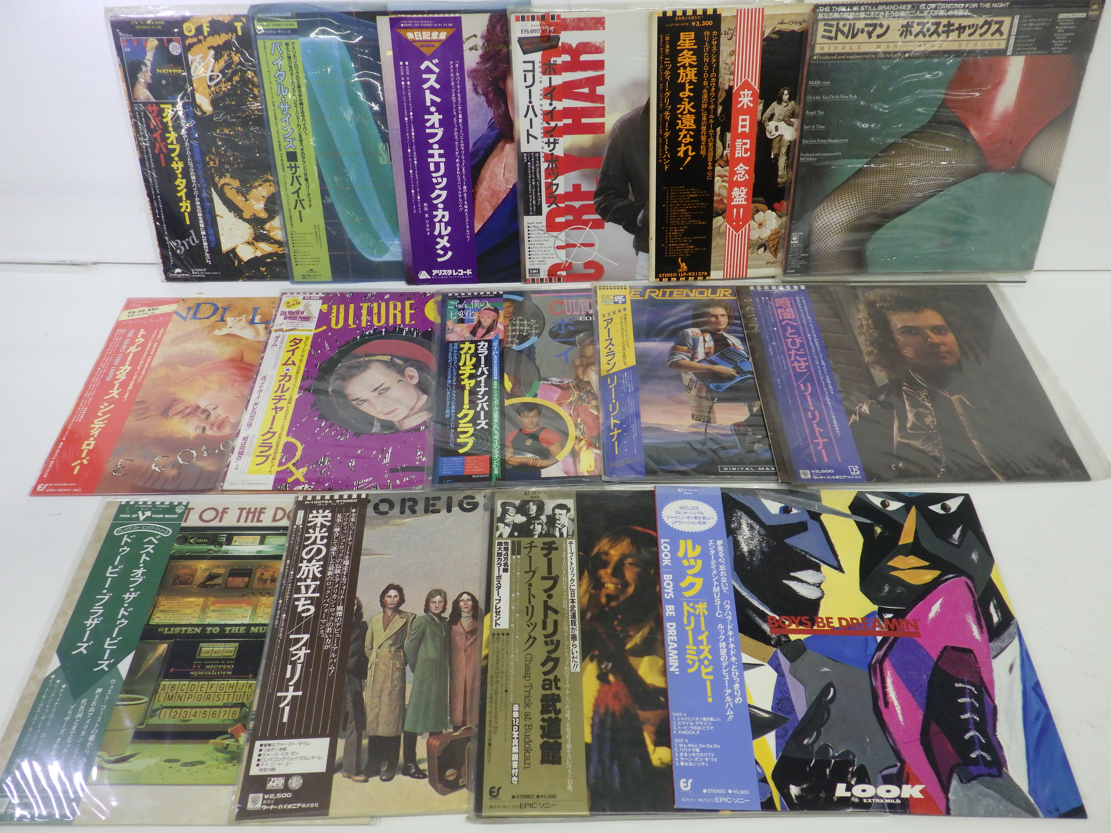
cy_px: 416
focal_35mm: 28
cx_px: 556
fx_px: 899
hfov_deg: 63.4
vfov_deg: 49.7
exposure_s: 1/100
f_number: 3.5
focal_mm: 5
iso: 400
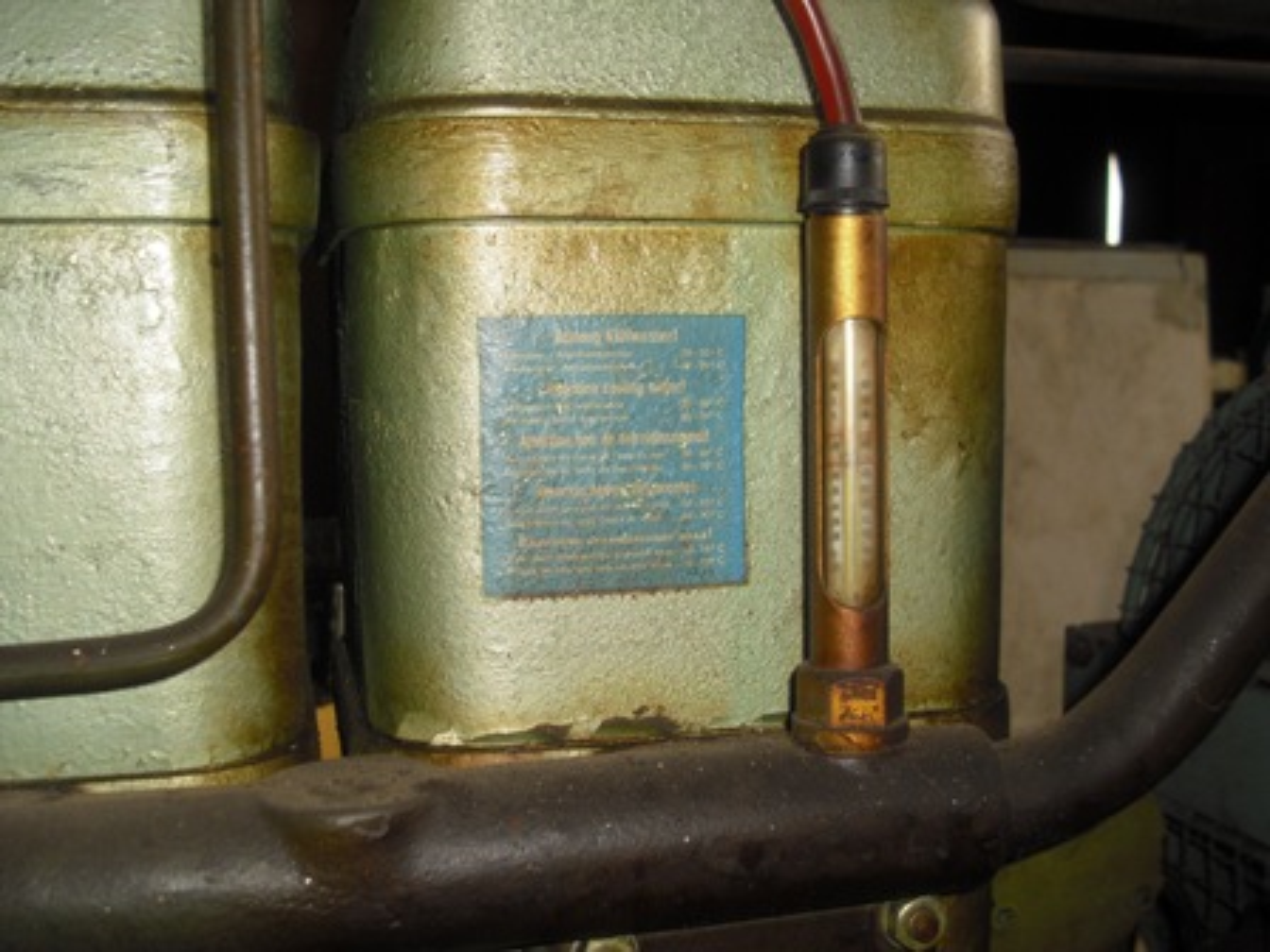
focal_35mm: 38
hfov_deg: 49.0
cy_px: 476
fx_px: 1394
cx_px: 635
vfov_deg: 37.7
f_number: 2.8
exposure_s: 1/60
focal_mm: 6.2
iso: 100
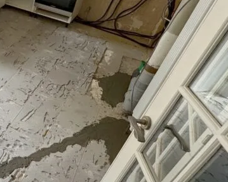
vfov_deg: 37.7
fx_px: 263
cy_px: 56
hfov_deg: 37.2
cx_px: -37
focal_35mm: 39
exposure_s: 1/225
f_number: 2.2
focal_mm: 2.22
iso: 40
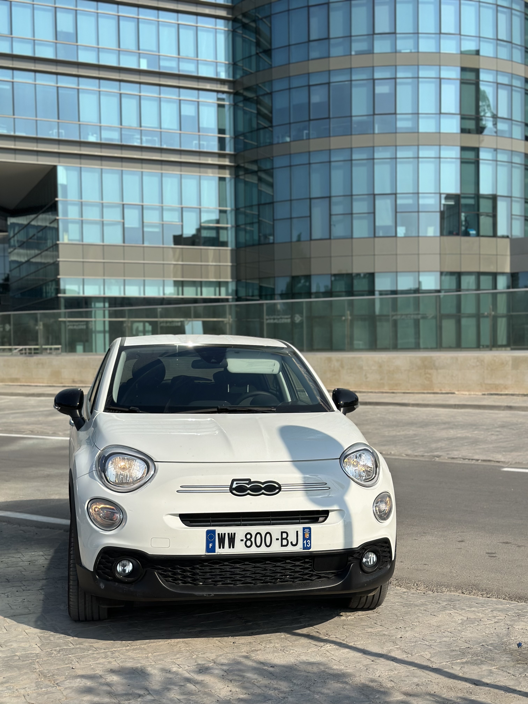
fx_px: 976
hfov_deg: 30.3
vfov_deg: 39.7
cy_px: 352
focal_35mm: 48
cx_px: 264
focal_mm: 6.86
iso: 100
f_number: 1.78
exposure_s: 1/7634
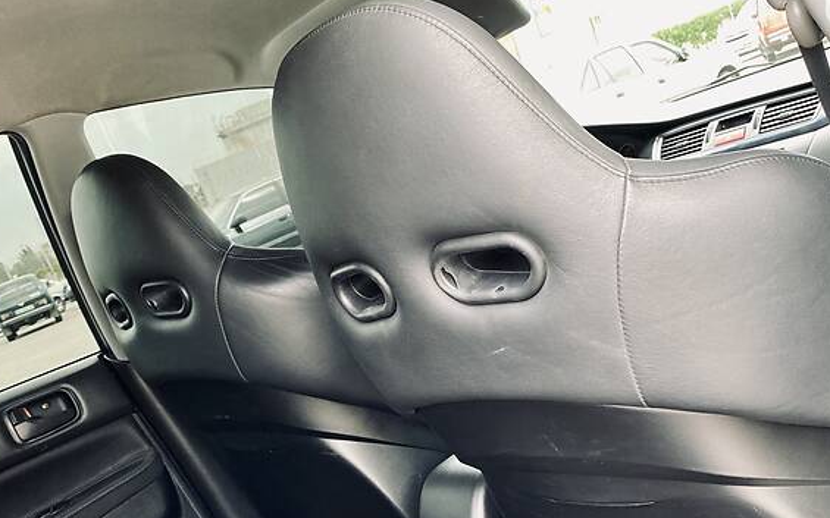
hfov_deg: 50.2
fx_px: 882
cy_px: 386
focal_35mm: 39
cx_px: 472
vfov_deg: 32.2
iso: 125
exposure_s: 1/115
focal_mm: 4.2
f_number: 1.8
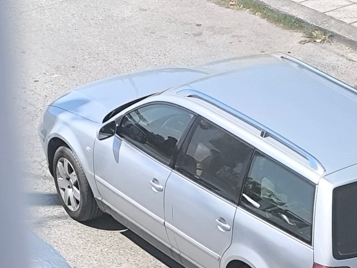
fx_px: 794
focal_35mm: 77
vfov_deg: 19.0
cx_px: 274
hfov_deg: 25.0
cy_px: 197
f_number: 1.65
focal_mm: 6.14
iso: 50
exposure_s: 1/1092
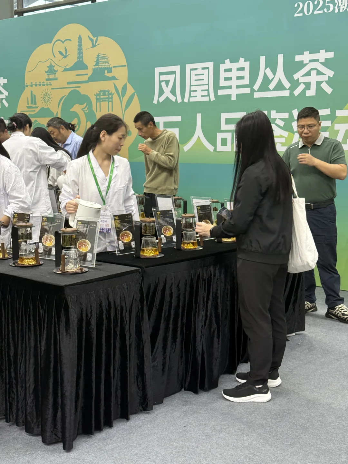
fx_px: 643
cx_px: 174
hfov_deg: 30.3
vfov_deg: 39.7
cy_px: 232
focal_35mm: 48
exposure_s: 1/50
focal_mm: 6.76
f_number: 1.78
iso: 125
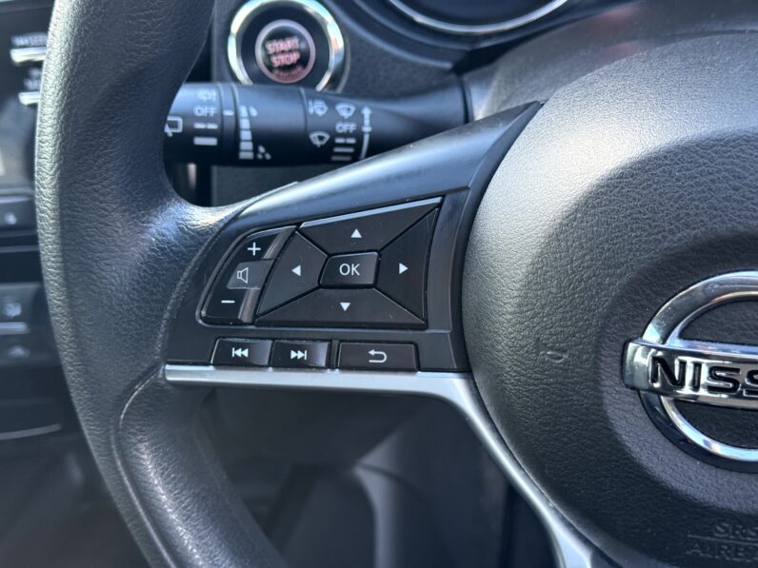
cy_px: 284
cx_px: 379
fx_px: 1051
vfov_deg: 30.3
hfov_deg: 39.7
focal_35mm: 48
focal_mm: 6.76
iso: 160
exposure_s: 1/60
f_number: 1.78
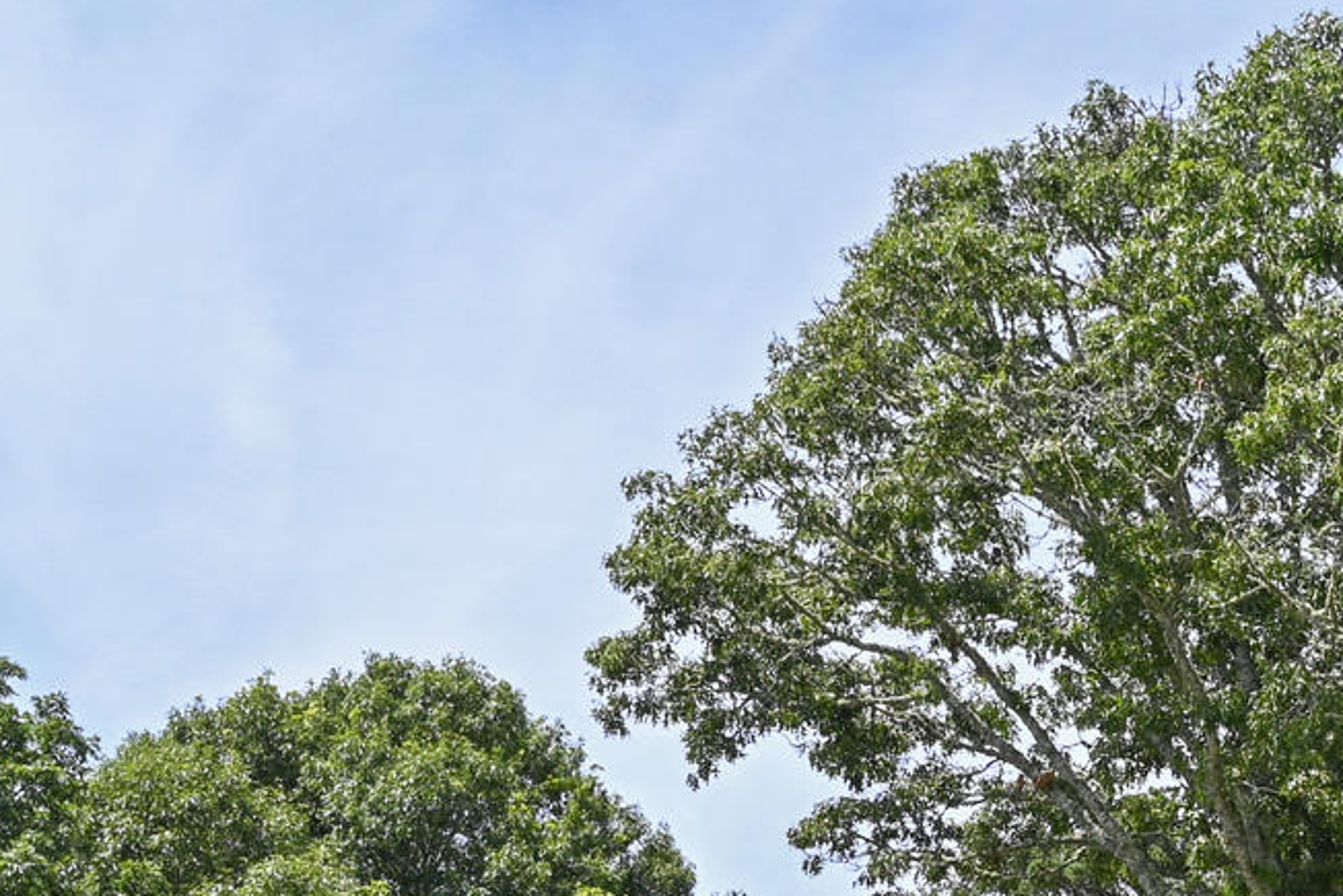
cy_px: 1268
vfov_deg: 12.7
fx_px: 3843
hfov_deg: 18.8
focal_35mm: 103
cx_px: 1603
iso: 200
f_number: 8
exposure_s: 1/320
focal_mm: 35
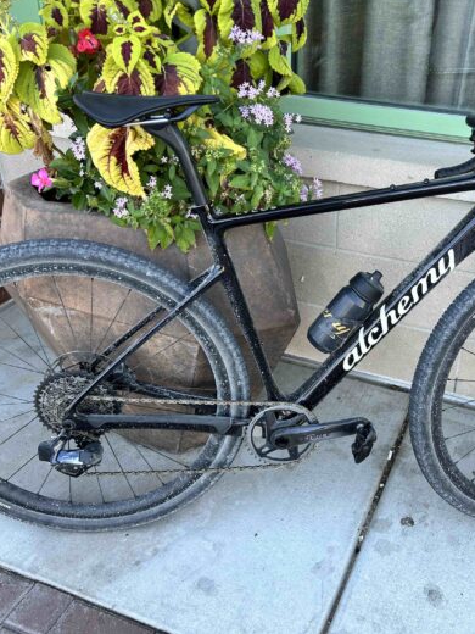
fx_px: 640
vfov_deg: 52.6
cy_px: 315
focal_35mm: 35
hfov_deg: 40.3
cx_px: 309
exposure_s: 1/129
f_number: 1.5
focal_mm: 5.7
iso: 32
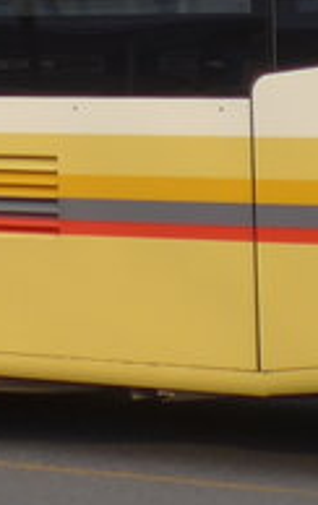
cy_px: -336
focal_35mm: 229
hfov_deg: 5.6
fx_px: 3161
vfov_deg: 8.8
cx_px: -430
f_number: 2.4
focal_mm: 7.5
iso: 80
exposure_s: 1/640
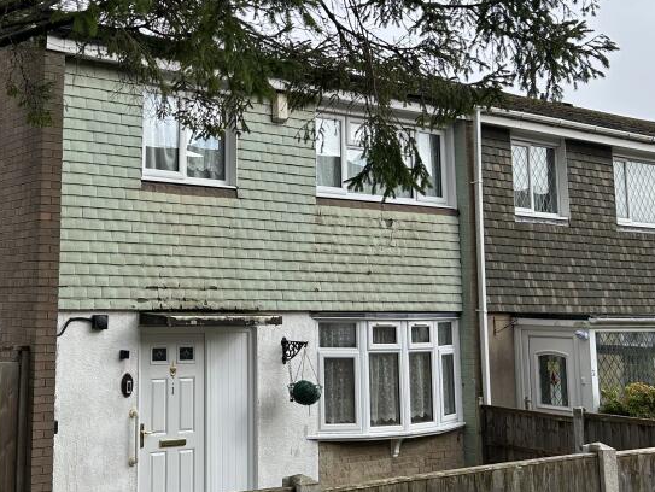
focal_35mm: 49
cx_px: 147
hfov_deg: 37.7
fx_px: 928
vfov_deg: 29.5
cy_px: 166
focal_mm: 5.7
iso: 50
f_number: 1.5
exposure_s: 1/1597
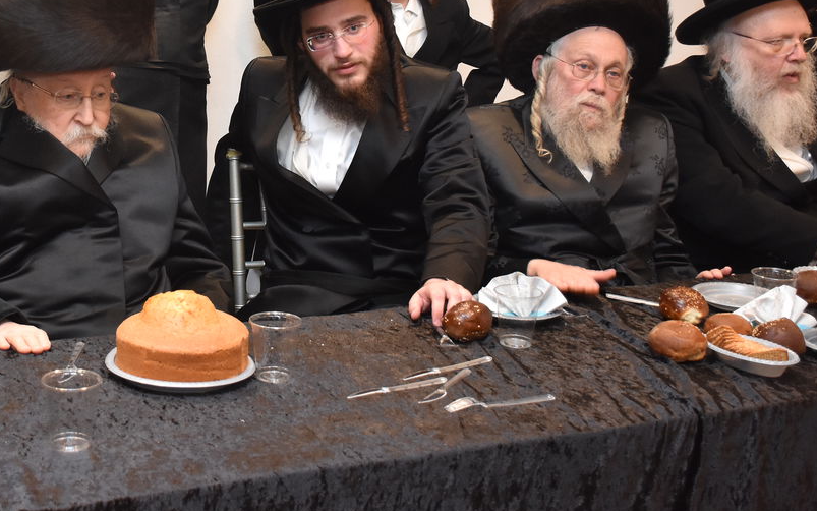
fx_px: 1425
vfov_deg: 20.0
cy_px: 63
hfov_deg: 31.5
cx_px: 217
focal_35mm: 64
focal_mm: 24
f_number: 5.6
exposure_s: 1/80
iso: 2000
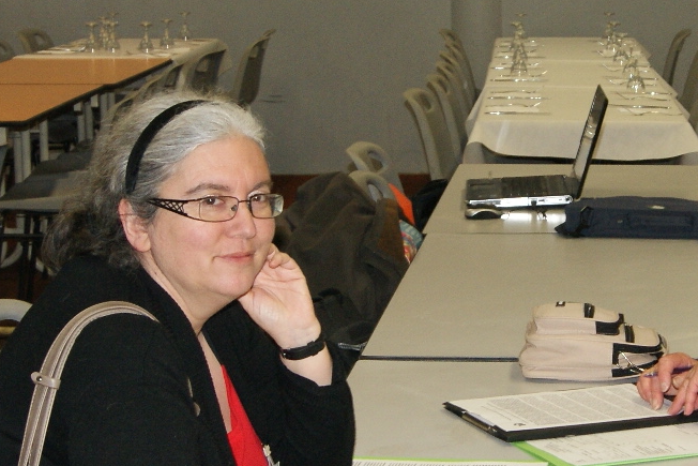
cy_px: 59
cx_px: 391
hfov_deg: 19.3
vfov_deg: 12.8
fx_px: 2056
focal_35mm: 106
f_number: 5.6
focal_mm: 24
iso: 400
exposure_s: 1/60
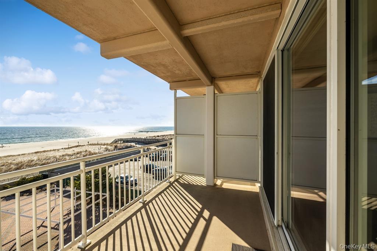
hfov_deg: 104.3
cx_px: 188
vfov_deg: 81.2
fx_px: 147
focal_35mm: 14
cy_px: 126
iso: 100
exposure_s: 1/640
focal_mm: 14
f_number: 8
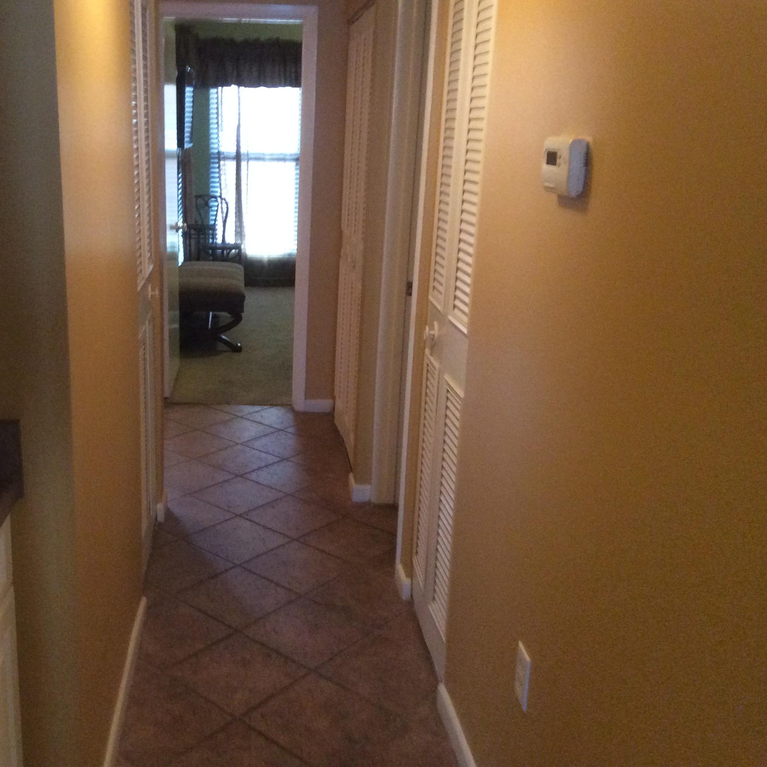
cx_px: 268
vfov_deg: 43.9
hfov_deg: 43.4
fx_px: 953
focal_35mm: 38
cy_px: 382
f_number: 2.4
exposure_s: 1/25
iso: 320
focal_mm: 3.3
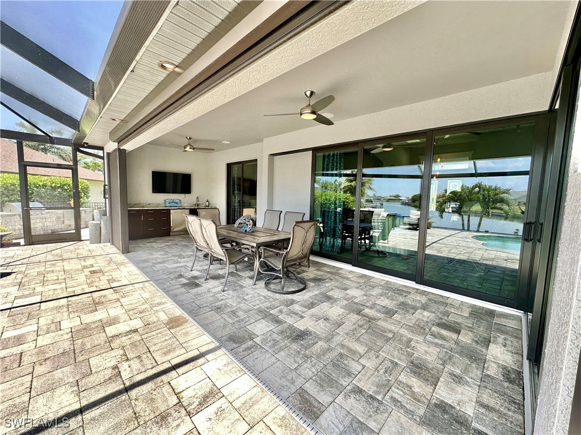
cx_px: 290
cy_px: 218
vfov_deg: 85.7
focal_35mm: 14
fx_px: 235
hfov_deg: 102.1
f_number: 2.2
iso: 40
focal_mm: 2.22
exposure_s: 1/112
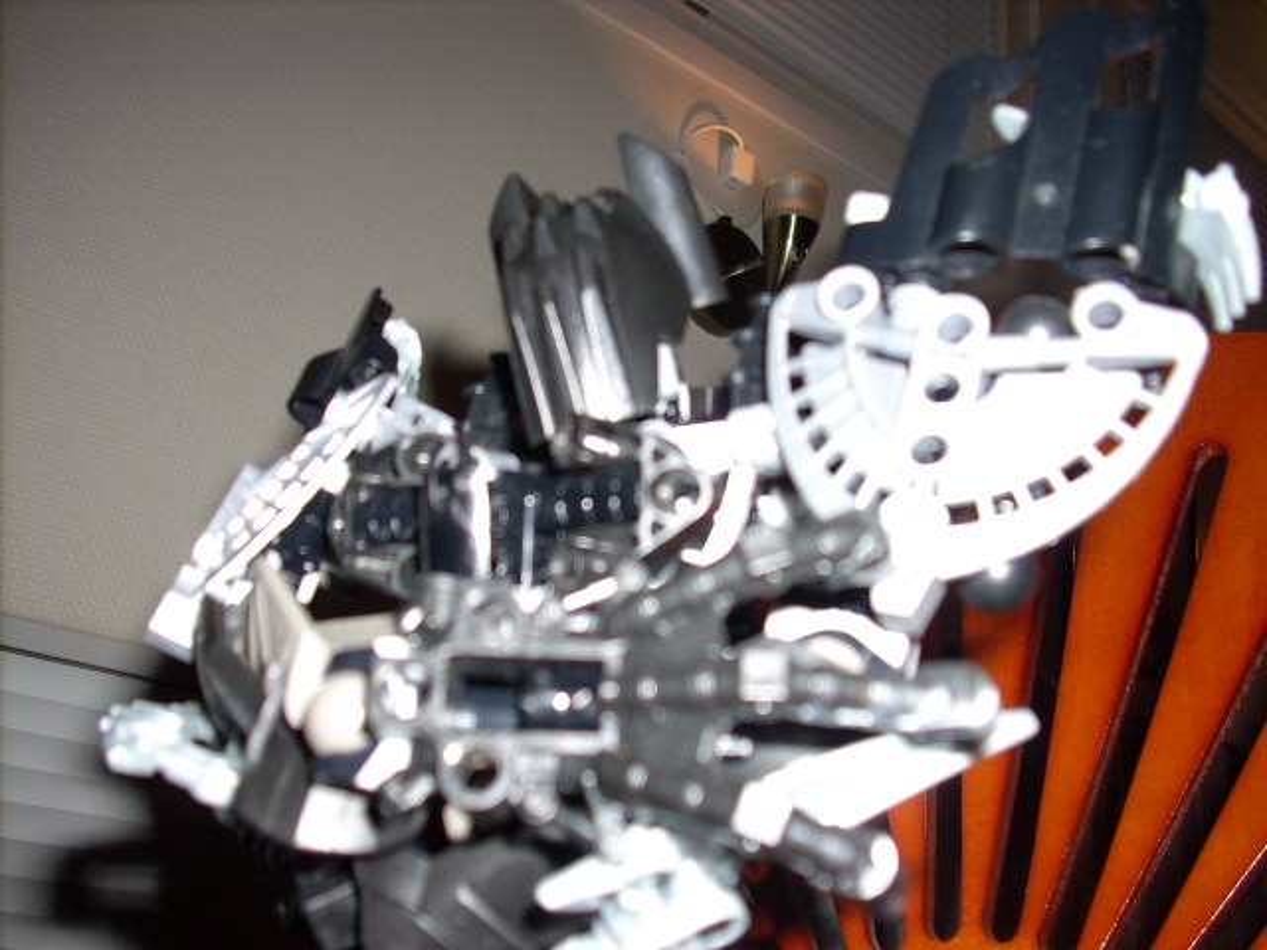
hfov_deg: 50.1
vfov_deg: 38.7
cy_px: 475
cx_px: 634
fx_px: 1354
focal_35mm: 37
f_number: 2.8
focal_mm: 6.2
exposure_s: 1/60
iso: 64
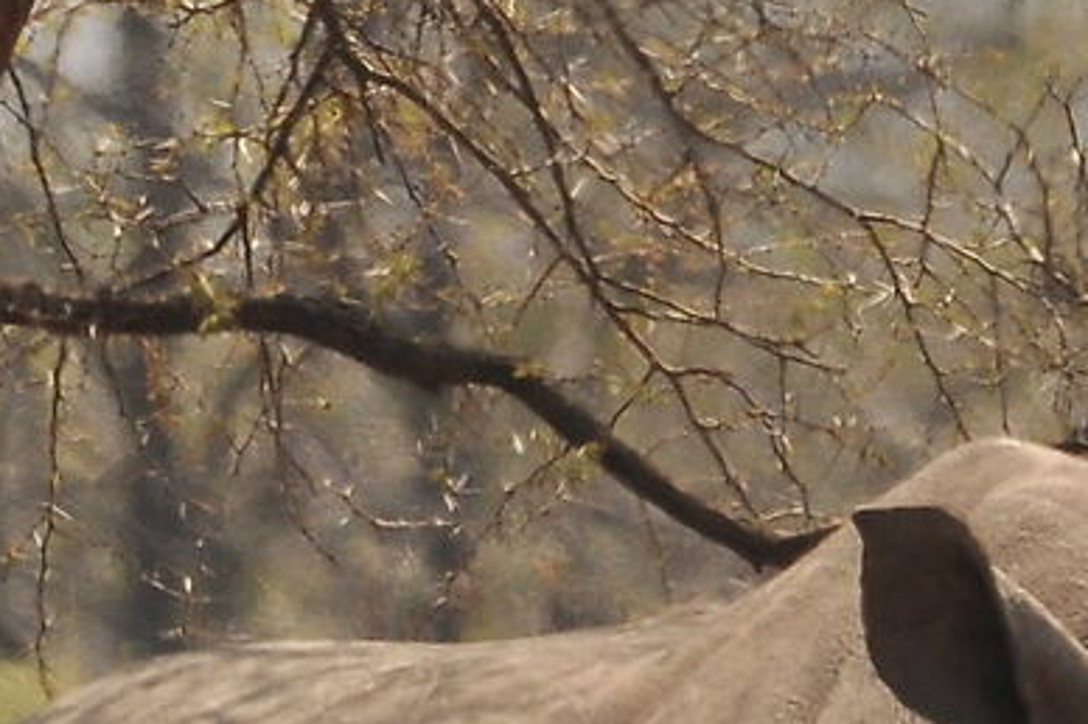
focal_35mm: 3707
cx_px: 1245
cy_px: 269
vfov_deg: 0.4
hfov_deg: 0.6
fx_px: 111936
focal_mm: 400
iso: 200
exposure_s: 1/400
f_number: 8
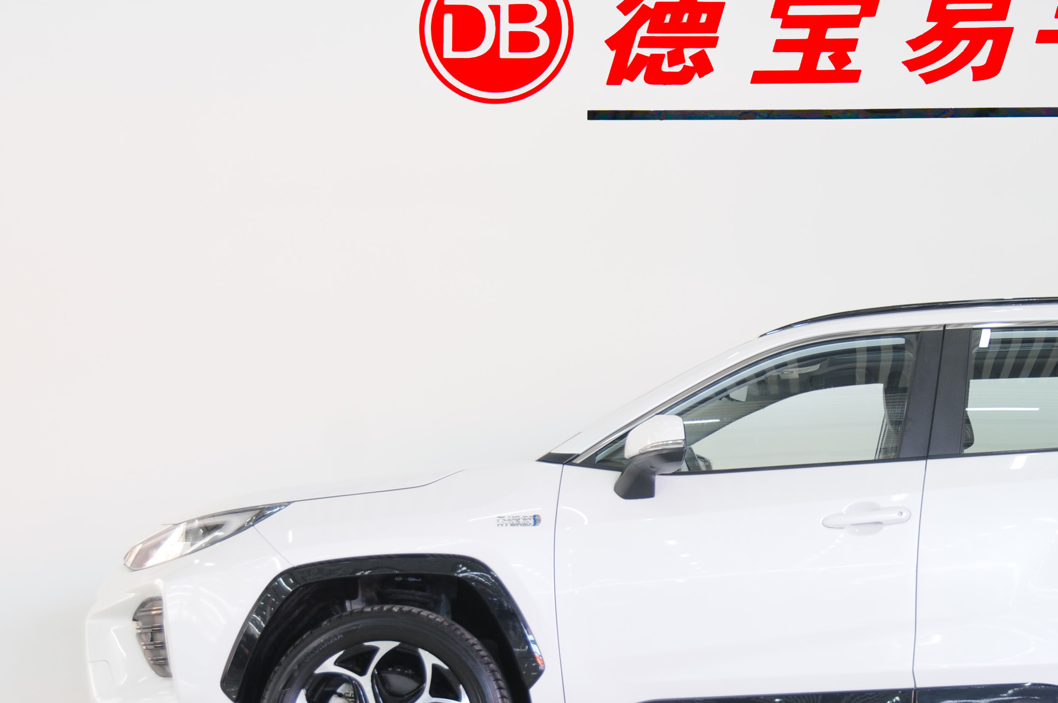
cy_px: 468
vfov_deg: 16.8
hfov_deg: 24.7
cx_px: 839
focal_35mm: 81
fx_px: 2378
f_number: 4.8
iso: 200
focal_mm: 32
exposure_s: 1/10
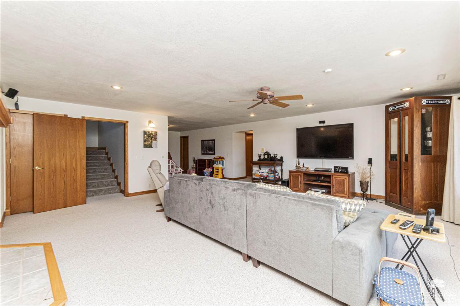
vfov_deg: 77.3
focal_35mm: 15
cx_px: 230
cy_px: 153
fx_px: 192
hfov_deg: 100.4
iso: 1250
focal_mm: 10
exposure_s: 1/60
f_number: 14
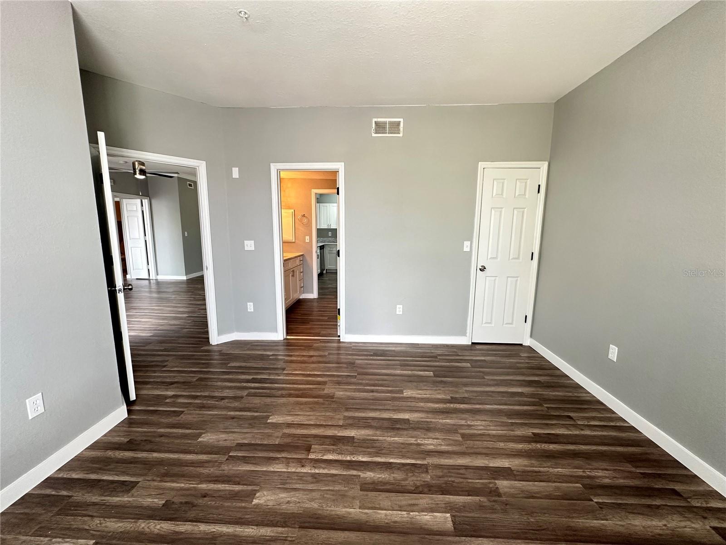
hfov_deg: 102.1
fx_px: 294
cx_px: 363
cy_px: 272
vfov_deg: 85.7
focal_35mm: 14
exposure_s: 1/60
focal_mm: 2.22
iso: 160
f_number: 2.2
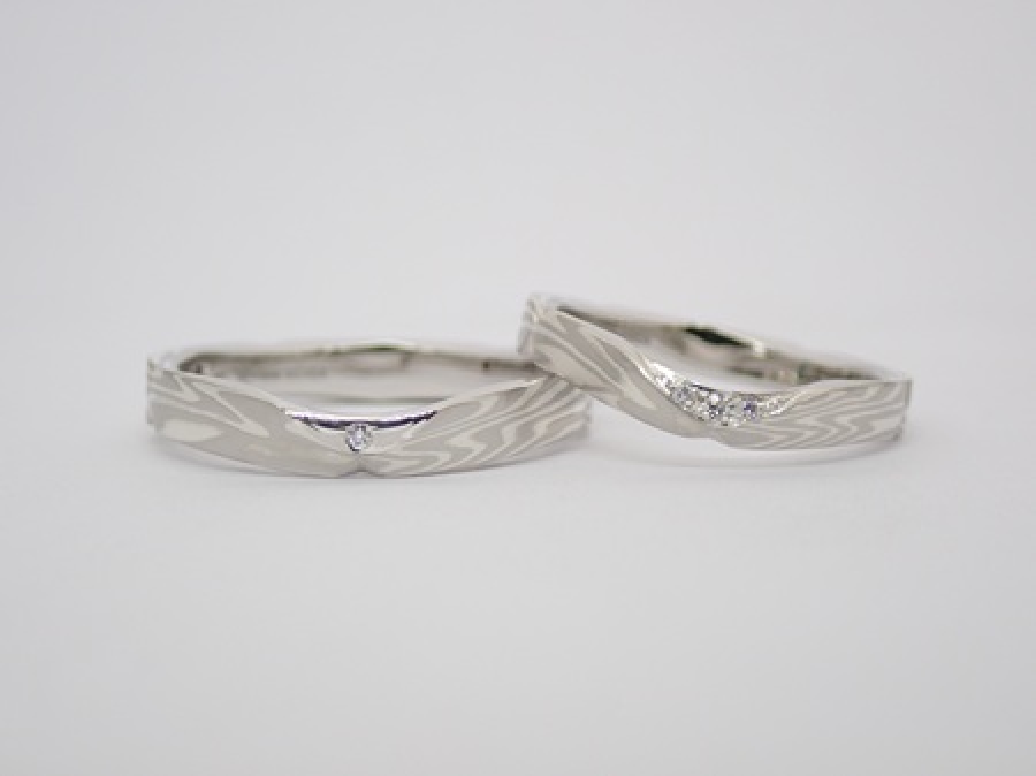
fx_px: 2303
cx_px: 518
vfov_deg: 19.1
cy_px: 388
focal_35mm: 77
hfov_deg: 25.3
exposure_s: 1/100
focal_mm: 13.65
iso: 200
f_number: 4.1
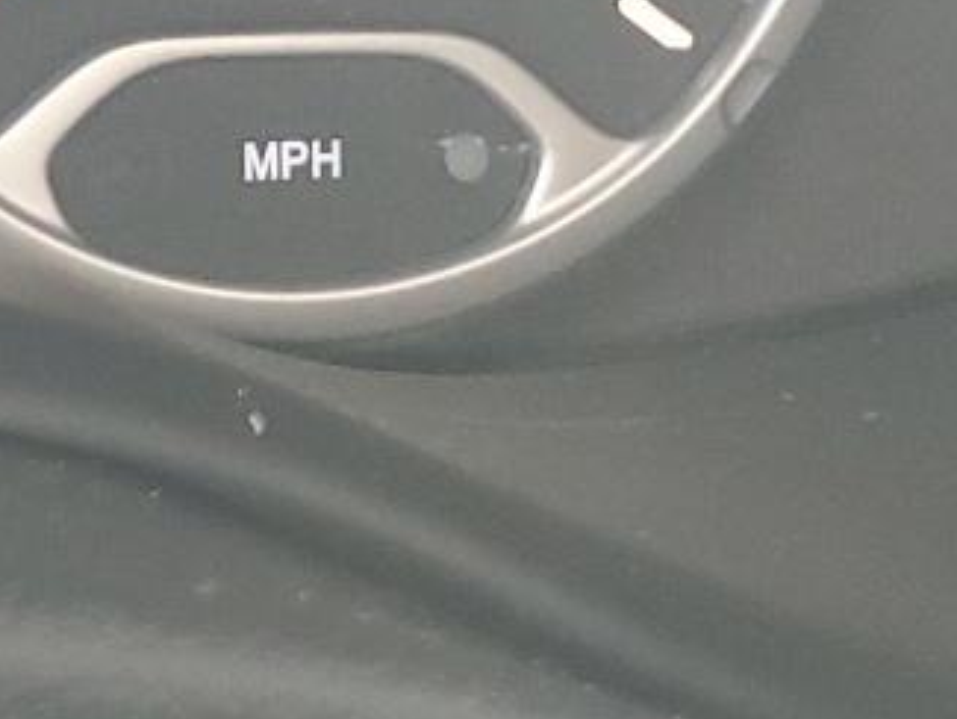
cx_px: -1204
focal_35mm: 128
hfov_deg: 12.6
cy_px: -200
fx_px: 3540
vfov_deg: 11.3
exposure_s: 1/60.2
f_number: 1.5
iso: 66
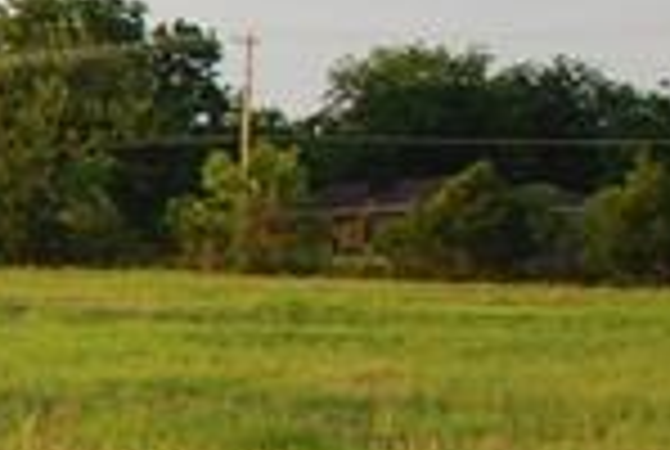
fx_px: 3469
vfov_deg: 7.4
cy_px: 268
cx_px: -1430
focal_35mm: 186
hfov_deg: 8.8
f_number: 4
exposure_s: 1/200
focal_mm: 18
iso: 100
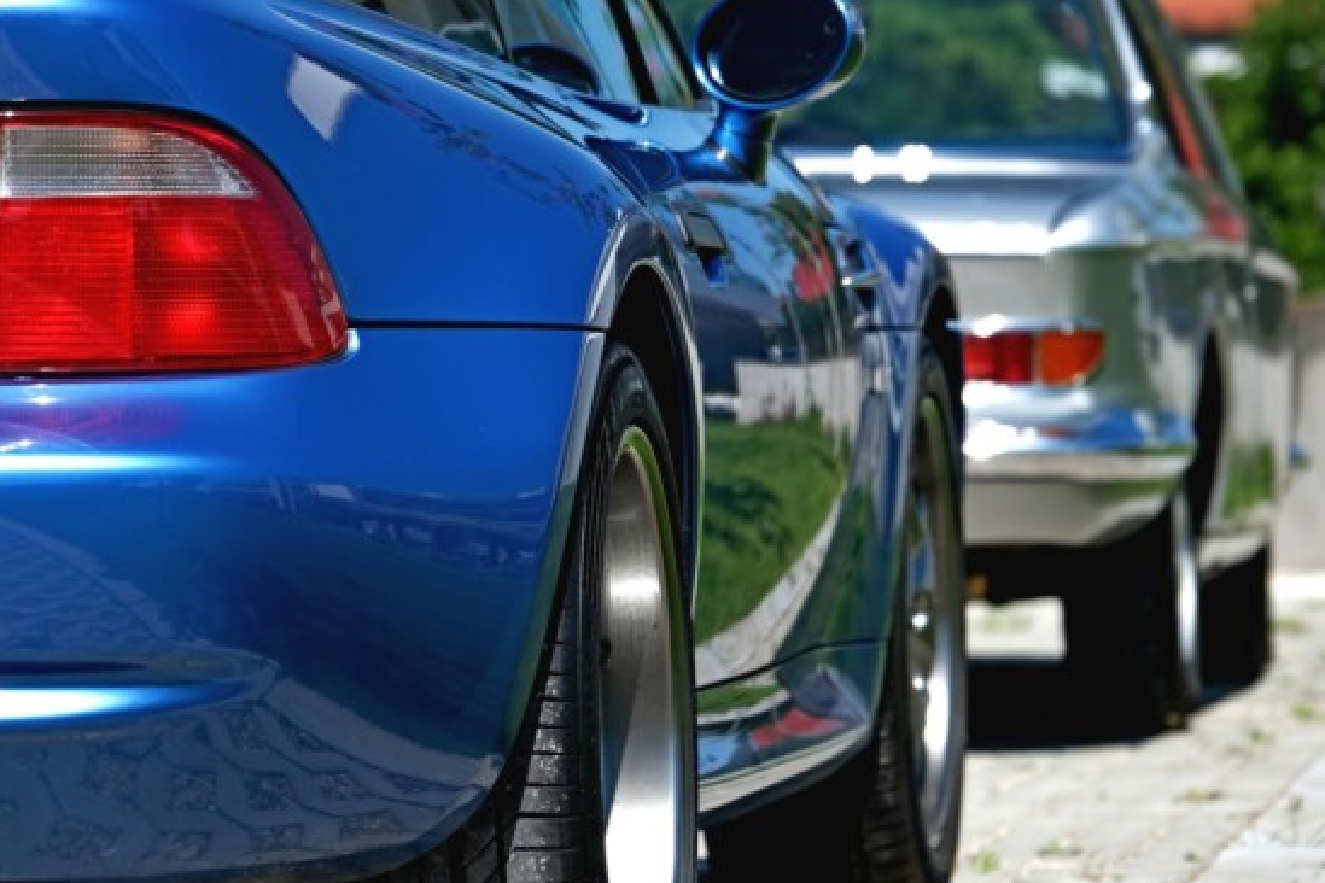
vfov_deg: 6.2
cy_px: 392
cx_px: 567
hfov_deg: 9.3
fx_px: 8170
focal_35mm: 222
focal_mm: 116.1
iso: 80
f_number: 5.6
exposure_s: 1/220
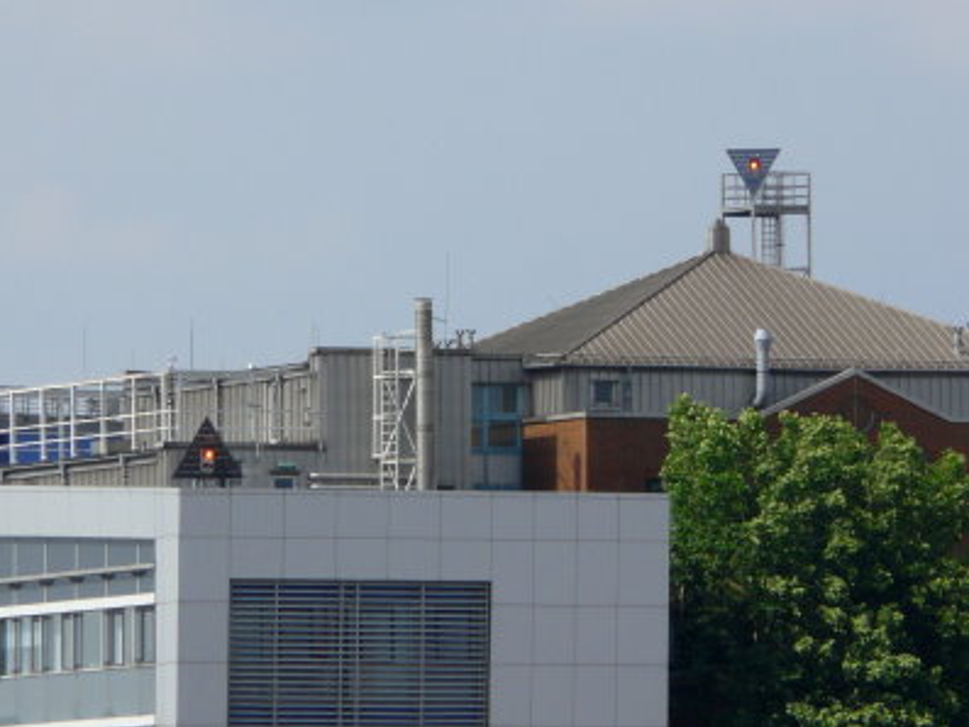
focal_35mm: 426
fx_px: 11929
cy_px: 364
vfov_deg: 3.5
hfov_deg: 4.7
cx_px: 483
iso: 100
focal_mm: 69.4
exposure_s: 1/400
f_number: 5.6
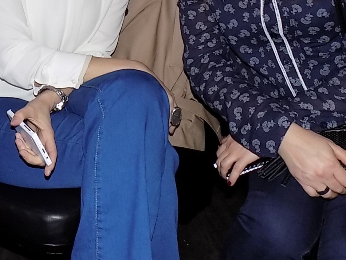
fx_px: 550
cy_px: 14
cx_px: 47
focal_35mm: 55
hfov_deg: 33.4
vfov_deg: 25.5
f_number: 3.1
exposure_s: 1/30
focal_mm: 4
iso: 200
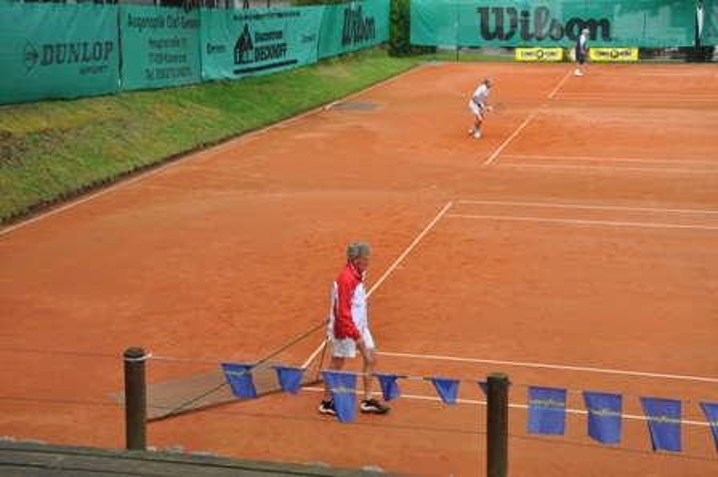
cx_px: 359
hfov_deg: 31.9
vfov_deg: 21.5
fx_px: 1256
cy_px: 238
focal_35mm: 63
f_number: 8
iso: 200
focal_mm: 42
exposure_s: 1/250
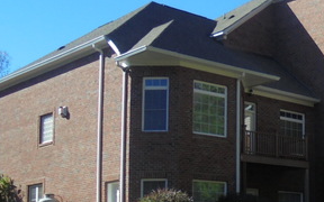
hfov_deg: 24.7
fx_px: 653
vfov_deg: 17.4
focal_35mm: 74
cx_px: 408
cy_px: 181
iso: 100
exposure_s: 1/640
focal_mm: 4.6
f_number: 3.5
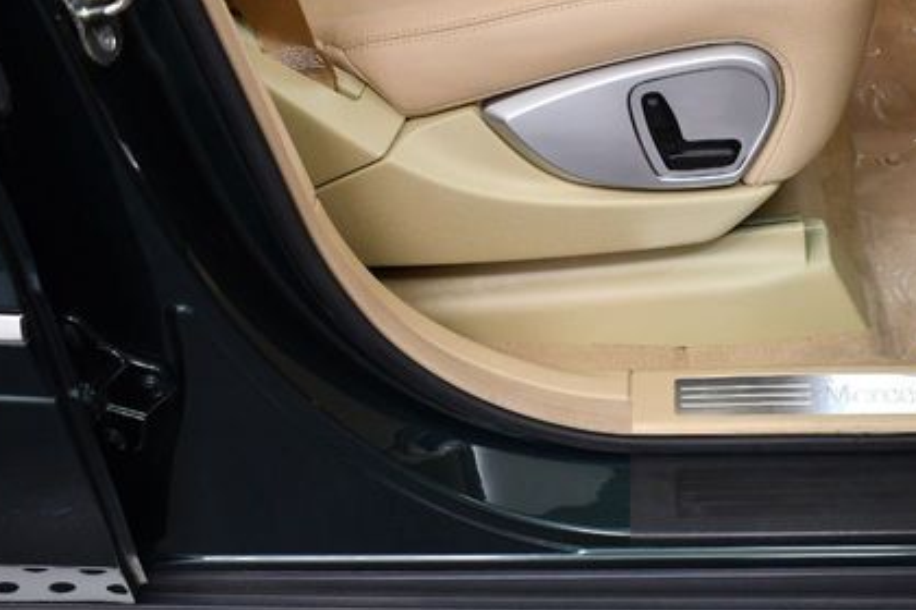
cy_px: 426
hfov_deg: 35.6
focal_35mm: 55
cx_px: 665
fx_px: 1399
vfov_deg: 24.4
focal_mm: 18
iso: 1000
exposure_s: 1/125
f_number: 3.5
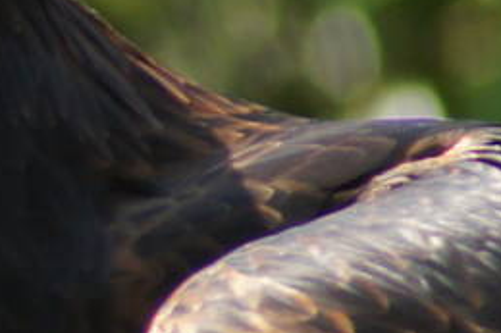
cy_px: 245
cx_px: -538
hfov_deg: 0.7
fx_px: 38454
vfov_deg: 0.5
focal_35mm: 2765
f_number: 5.6
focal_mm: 300
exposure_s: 1/320
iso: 400
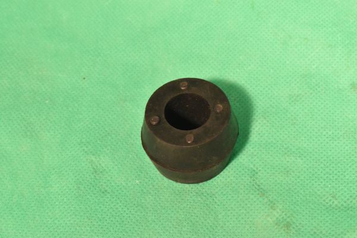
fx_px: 818
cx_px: 178
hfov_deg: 24.6
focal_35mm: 82
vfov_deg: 16.6
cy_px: 119
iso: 4000
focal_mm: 55
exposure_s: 1/100
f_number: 14
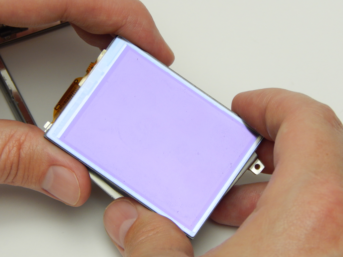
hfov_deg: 8.5
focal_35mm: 234
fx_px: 2319
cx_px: 172
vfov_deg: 6.4
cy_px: 128
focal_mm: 41.7
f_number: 5.6
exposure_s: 1/13
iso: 200
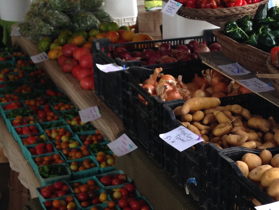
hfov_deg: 24.4
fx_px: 637
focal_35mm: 79
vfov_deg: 18.6
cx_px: 219
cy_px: 140
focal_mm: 4.12
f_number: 2.4
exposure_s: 1/60
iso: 64
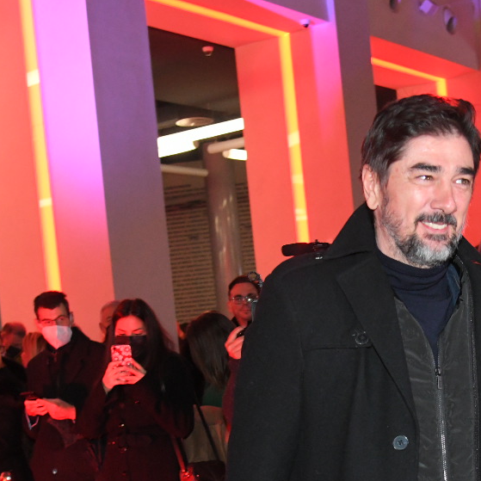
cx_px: 396
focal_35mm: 69
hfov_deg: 24.5
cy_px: 359
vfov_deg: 24.7
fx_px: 1085
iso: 3200
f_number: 4
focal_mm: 28
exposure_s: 1/160
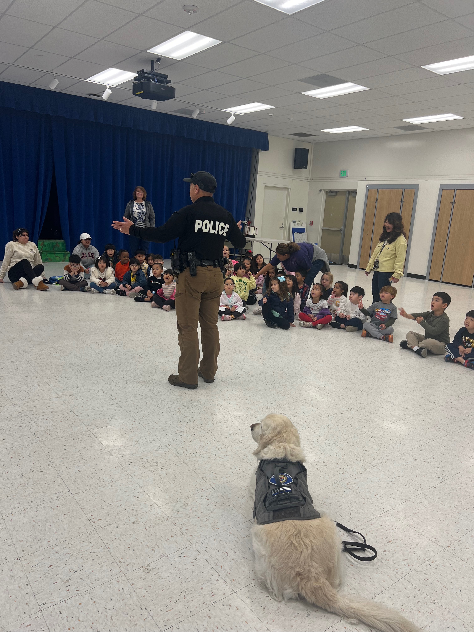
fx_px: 475
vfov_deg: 67.3
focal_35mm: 26
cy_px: 316
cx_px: 237
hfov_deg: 53.1
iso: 40
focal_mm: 5.7
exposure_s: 1/100
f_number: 1.5
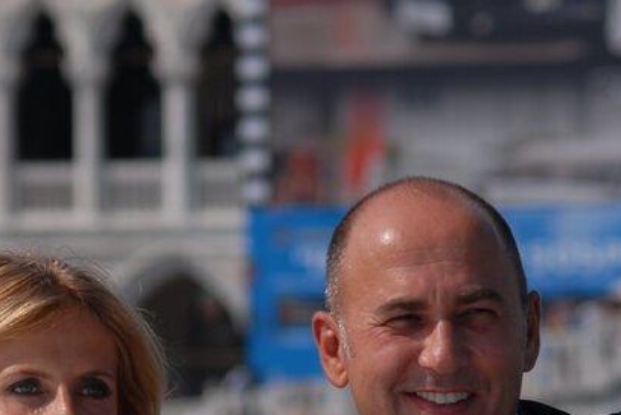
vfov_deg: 3.0
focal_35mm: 459
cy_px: 392
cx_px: 154
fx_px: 7926
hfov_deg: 4.5
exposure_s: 1/1000
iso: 100
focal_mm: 116
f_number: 5.6
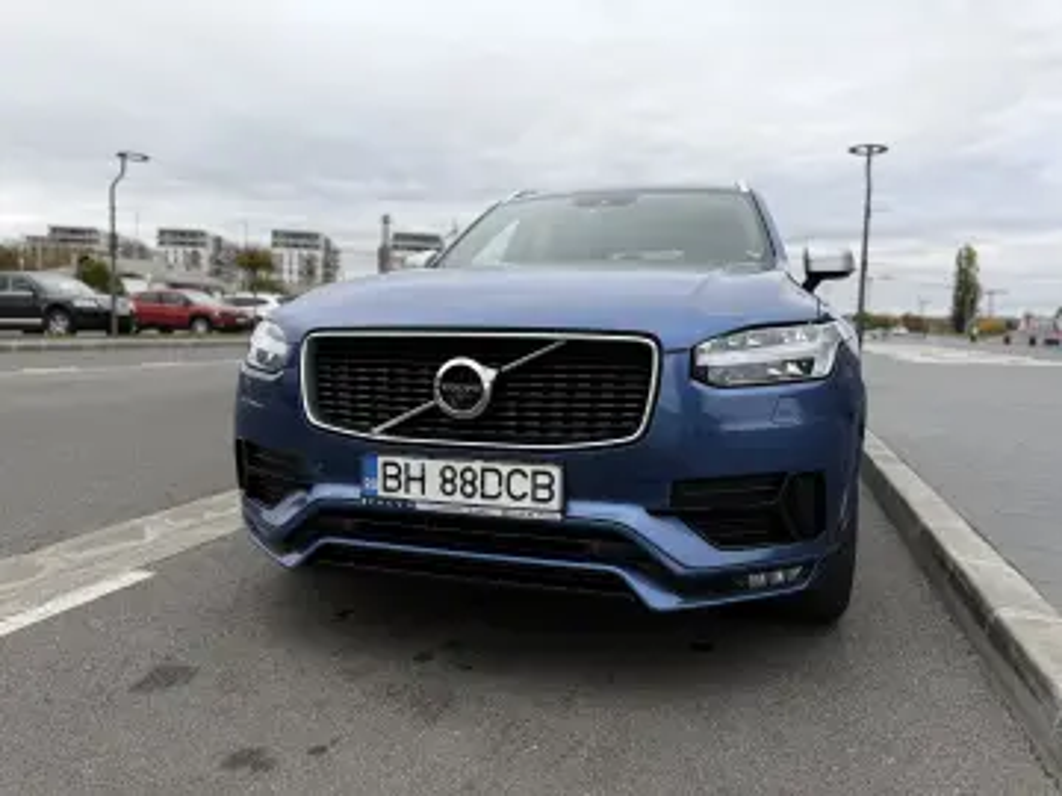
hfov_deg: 71.6
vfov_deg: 56.8
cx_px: 531
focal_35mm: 24
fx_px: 736
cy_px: 398
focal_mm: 6.76
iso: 80
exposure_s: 1/849
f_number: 1.78
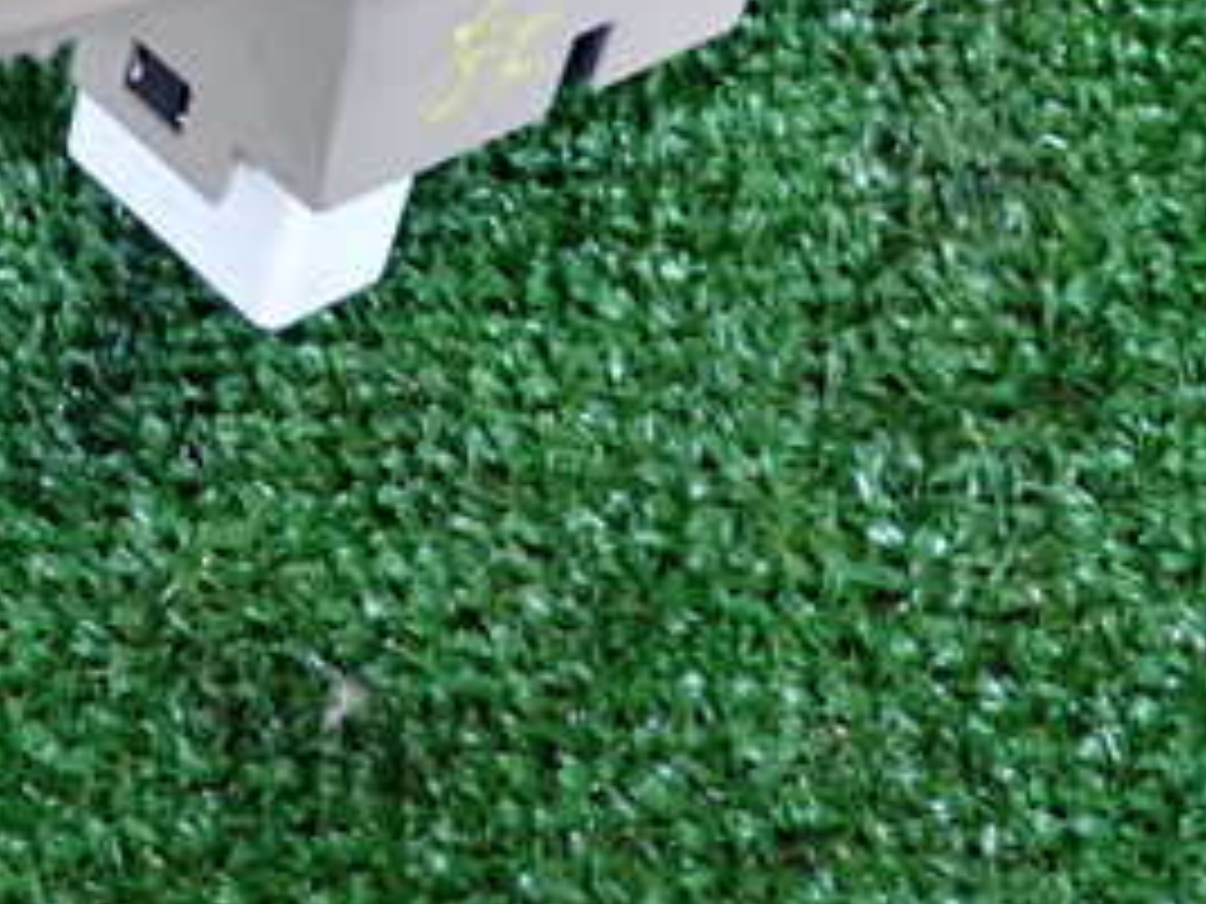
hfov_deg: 22.3
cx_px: 40
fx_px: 2961
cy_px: 126
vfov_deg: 17.2
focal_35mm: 85
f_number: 2.7
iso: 800
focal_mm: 6.83
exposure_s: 1/30
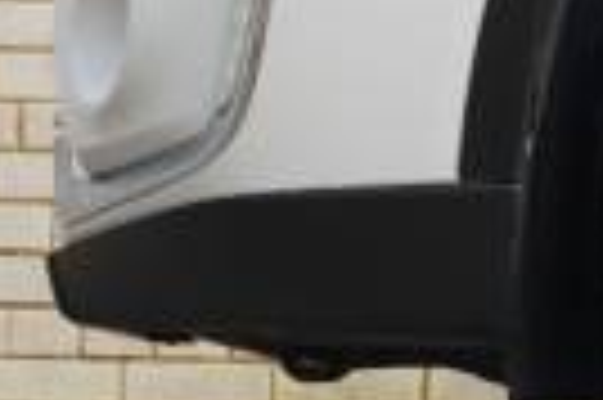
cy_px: 81
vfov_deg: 6.0
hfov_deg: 8.7
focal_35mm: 230
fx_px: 3848
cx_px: 990
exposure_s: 1/160
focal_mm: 32
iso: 100
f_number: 5
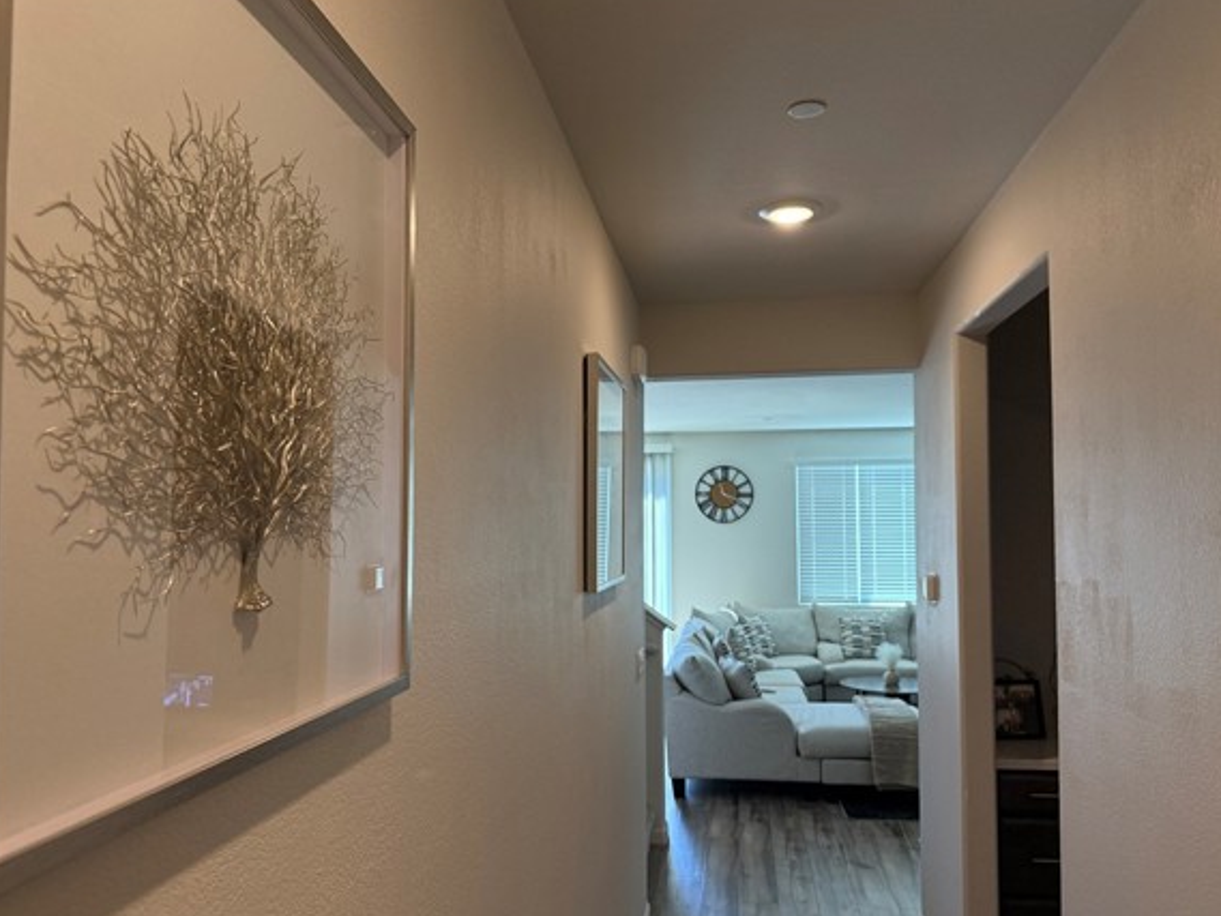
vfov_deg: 51.3
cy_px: 491
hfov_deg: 65.3
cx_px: 607
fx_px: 953
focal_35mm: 27
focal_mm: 6.76
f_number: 1.78
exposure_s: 1/178
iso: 200
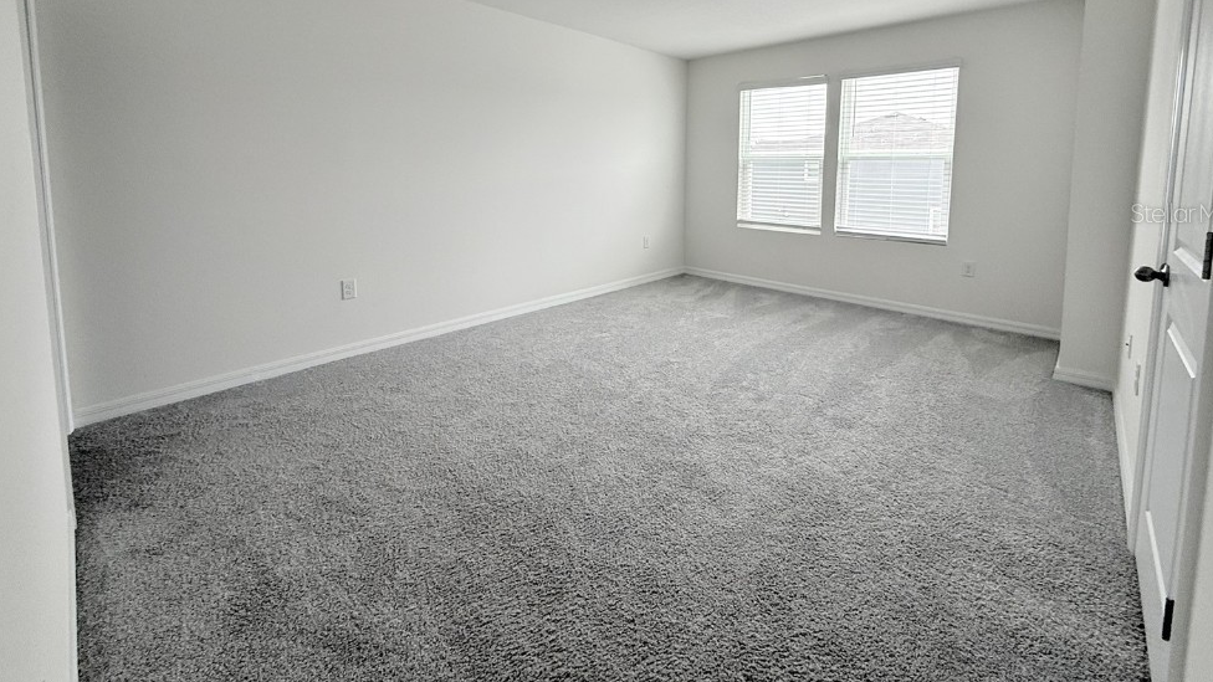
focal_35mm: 16
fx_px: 515
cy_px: 212
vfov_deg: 64.8
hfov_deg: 99.4
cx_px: 611
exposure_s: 1/99
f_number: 2.2
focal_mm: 2.22
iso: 100
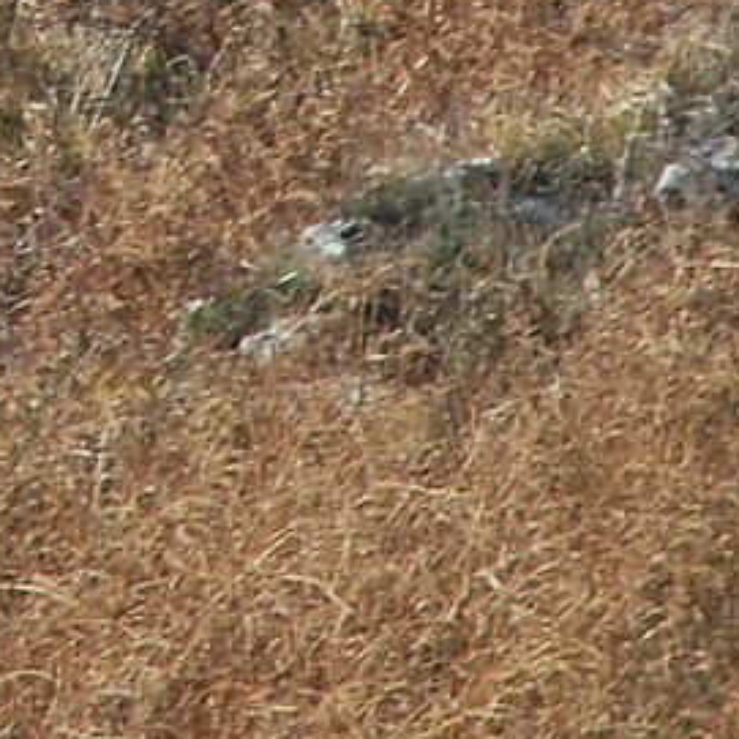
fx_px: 19081
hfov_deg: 2.2
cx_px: -1034
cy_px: -1163
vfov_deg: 2.2
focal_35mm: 790
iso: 140
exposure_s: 1/500
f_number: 5.6
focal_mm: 70
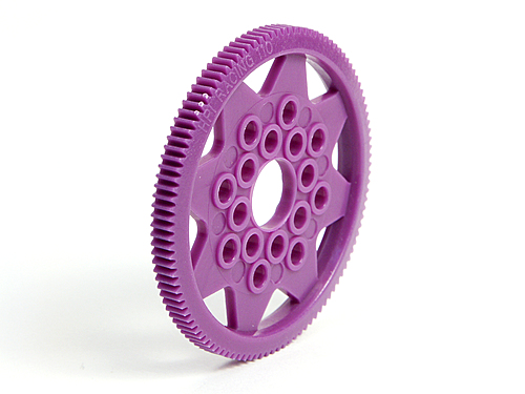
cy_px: 197
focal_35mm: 168
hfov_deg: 11.8
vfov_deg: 8.8
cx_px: 262
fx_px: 2548
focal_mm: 42.48
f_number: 11
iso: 100
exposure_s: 1/8
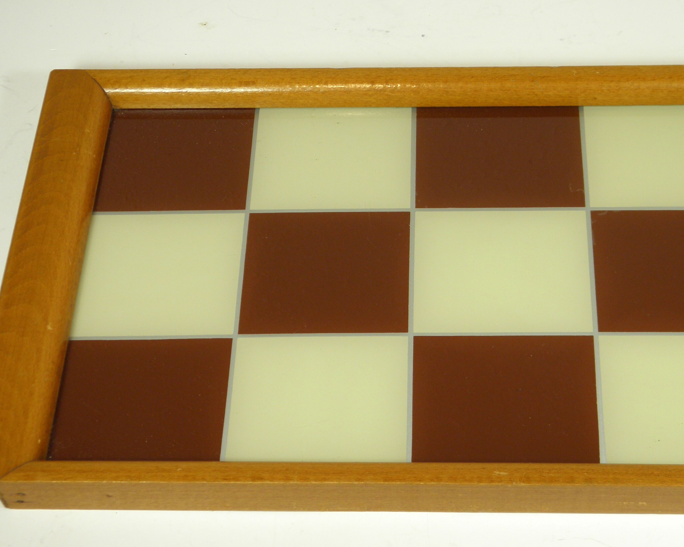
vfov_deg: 22.8
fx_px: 1356
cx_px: 409
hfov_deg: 28.2
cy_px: 308
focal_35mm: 67
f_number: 3.9
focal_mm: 8.6
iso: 100
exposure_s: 1/50
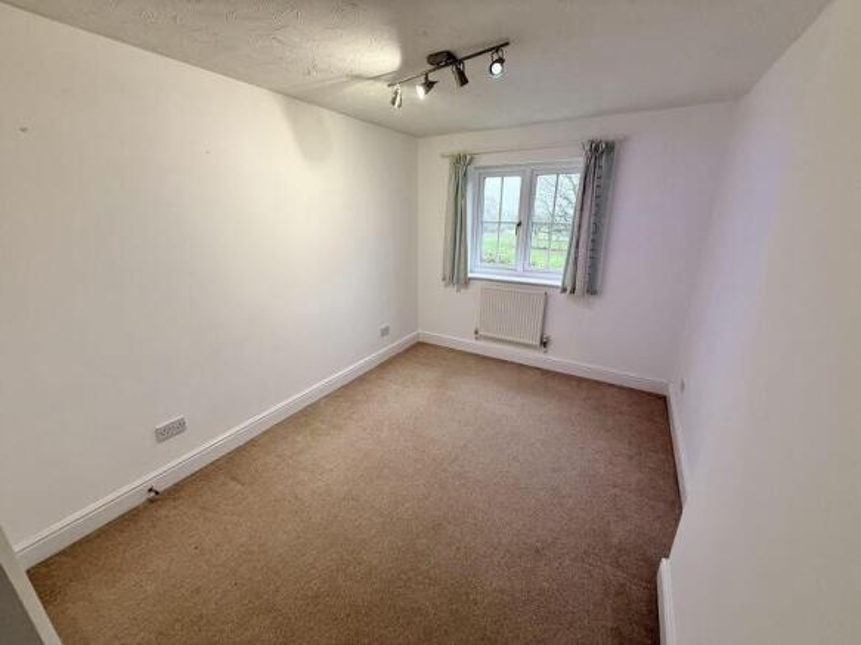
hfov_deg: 102.1
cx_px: 430
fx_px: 348
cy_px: 322
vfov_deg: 85.7
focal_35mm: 14
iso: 200
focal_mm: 2.22
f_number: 2.2
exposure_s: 1/100
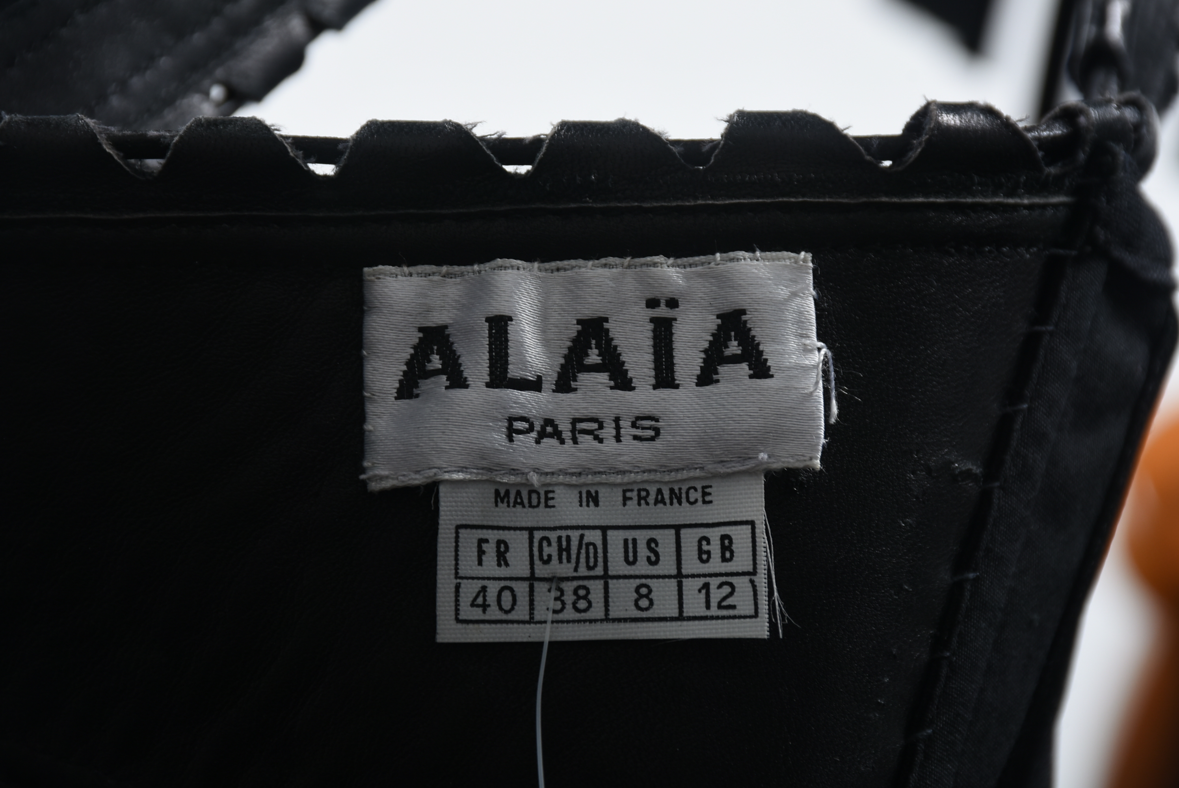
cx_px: 590
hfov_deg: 12.2
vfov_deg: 8.2
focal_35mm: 168
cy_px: 394
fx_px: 5506
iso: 200
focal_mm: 112
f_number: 11
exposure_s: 1/200
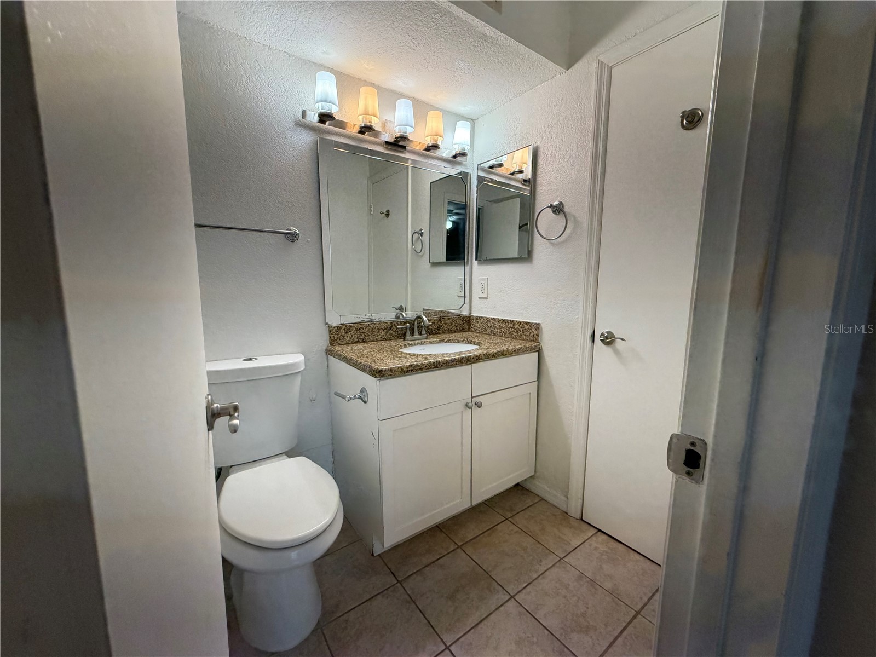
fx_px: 354
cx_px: 438
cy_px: 328
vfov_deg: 85.7
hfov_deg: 102.1
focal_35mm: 14
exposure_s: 1/120
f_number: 2.2
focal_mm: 2.22
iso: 160
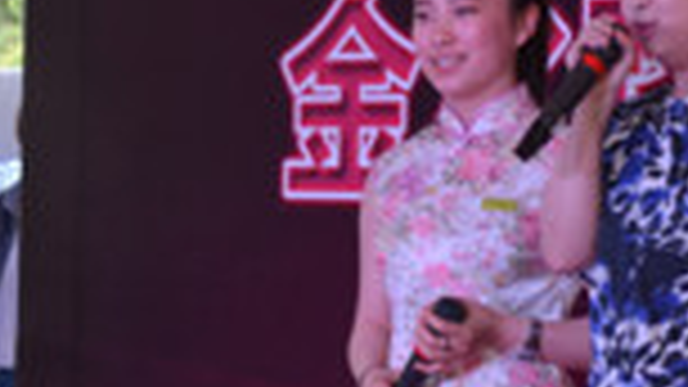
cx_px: 445
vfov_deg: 5.4
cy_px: 234
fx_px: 4111
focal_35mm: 225
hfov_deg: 9.6
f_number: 5.6
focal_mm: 55
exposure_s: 1/60
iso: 450
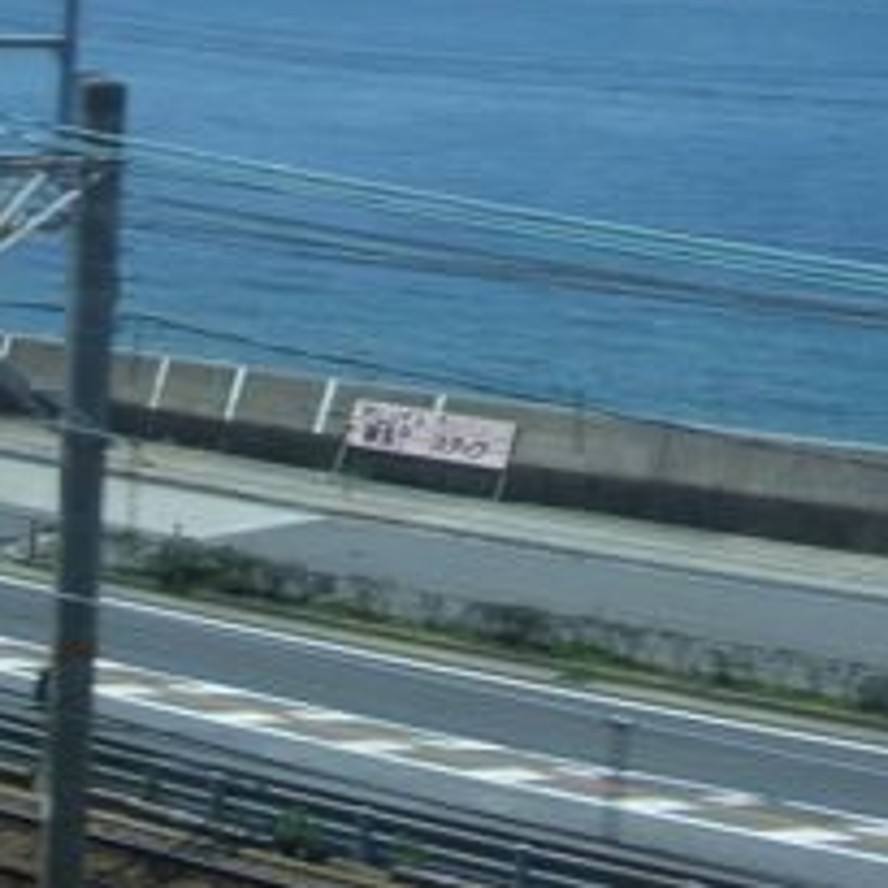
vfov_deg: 17.1
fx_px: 2844
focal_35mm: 98
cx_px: 364
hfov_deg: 17.7
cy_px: -106
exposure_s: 1/320
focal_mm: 5.8
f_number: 4.3
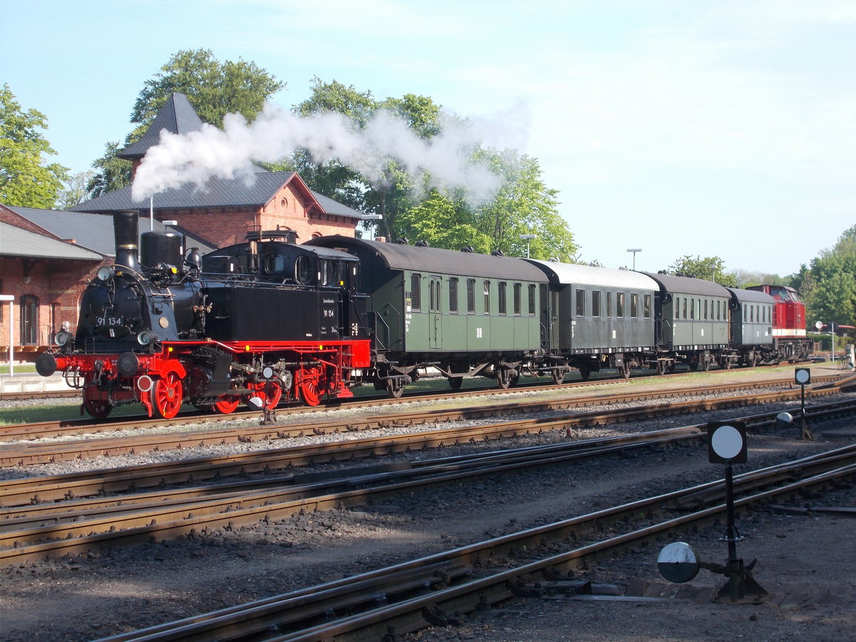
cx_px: 428
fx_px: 1879
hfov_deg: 25.7
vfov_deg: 19.4
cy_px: 321
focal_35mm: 76
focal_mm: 13.5
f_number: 5.8
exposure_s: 1/160
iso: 80
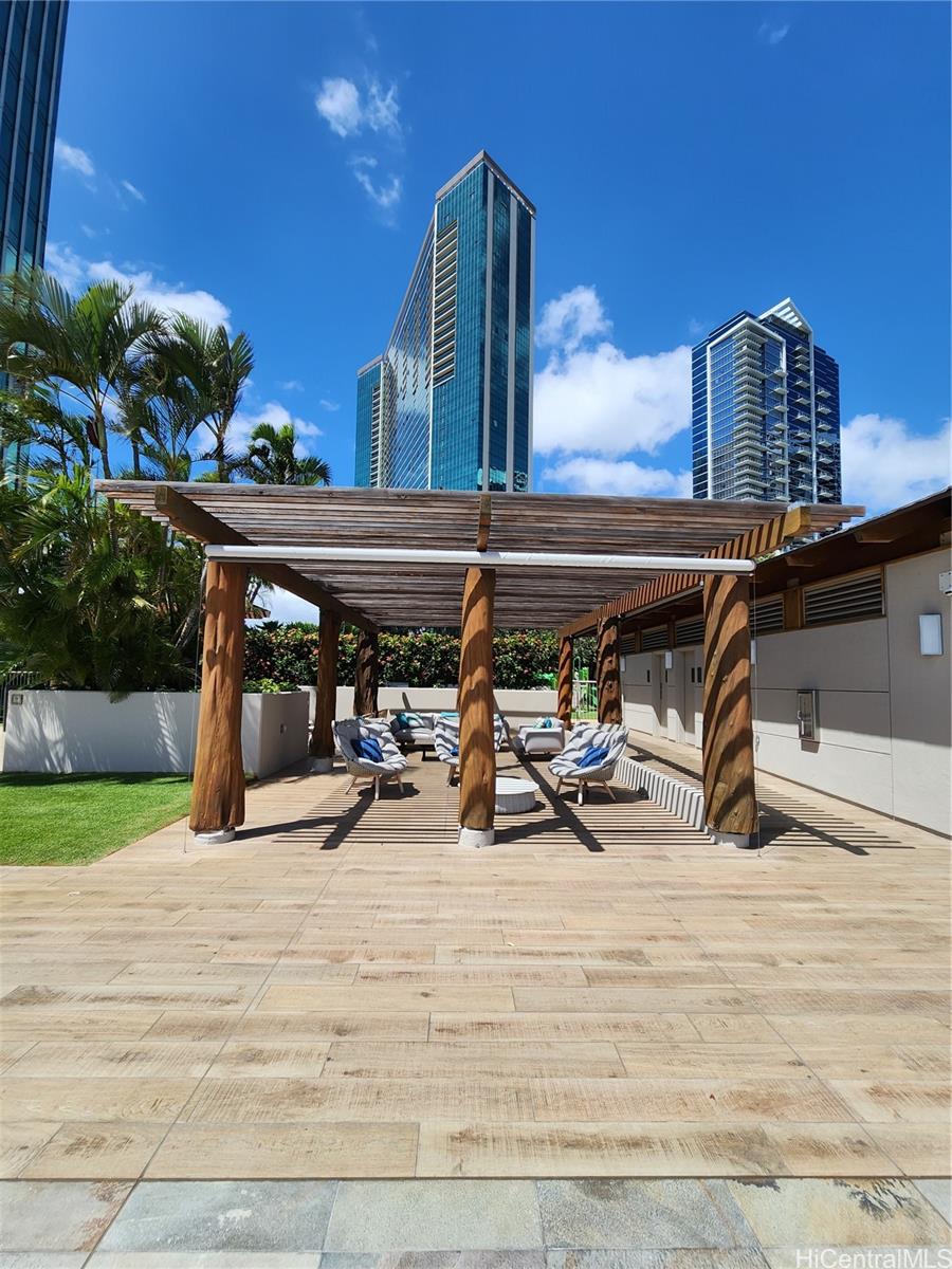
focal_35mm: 13
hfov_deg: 89.9
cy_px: 634
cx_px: 476
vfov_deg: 106.2
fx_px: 477
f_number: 2.2
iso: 50
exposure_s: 1/2043
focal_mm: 2.2
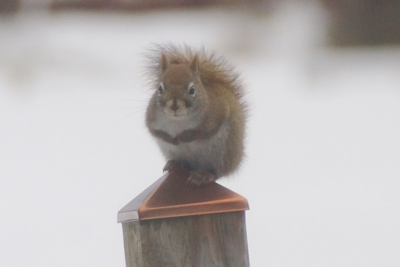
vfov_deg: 3.7
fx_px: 4166
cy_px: 134
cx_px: 200
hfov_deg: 5.5
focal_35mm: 375
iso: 1000
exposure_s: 1/400
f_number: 6.3
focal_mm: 250
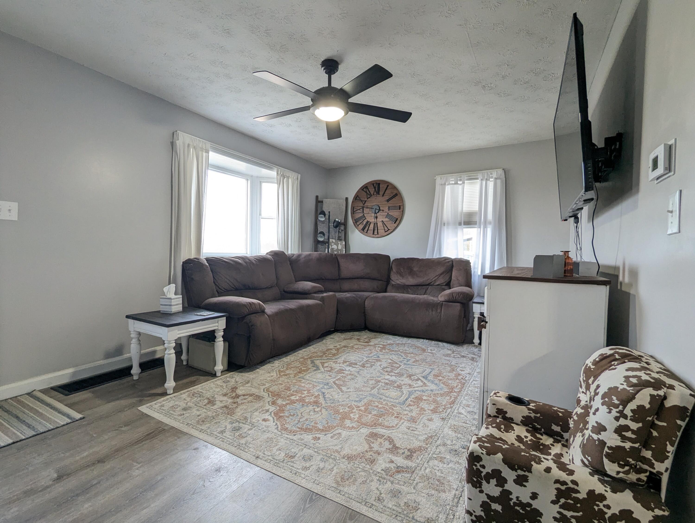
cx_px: 348
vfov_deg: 78.2
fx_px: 322
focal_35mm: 16
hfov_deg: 94.4
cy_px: 262
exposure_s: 1/47
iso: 181
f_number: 2.2
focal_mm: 2.35
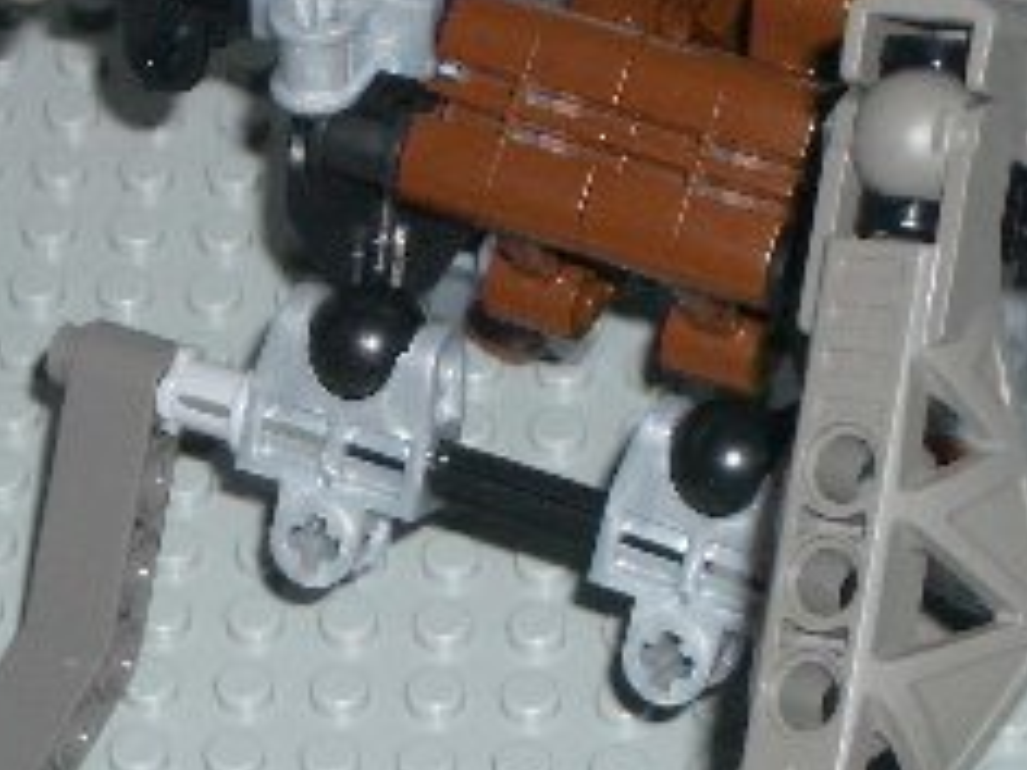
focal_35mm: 201
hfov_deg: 9.8
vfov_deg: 7.4
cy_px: 439
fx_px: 5963
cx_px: 505
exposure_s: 1/60
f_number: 3.9
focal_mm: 12.2
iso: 100
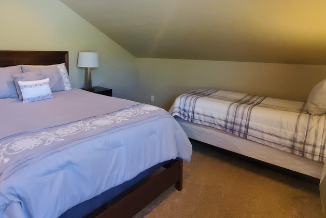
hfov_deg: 77.3
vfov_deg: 56.3
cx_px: 124
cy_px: 76
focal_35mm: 22
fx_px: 199
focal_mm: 1.8
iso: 640
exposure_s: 1/60
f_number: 2.2
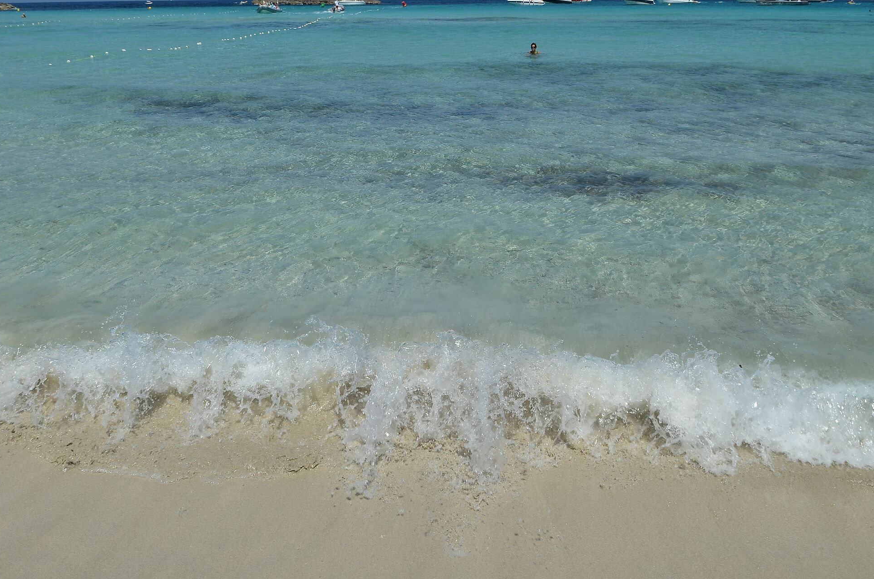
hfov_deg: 59.4
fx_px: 766
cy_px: 230
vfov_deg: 41.2
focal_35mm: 32
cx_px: 413
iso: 100
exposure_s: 1/400
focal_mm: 17
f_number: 10
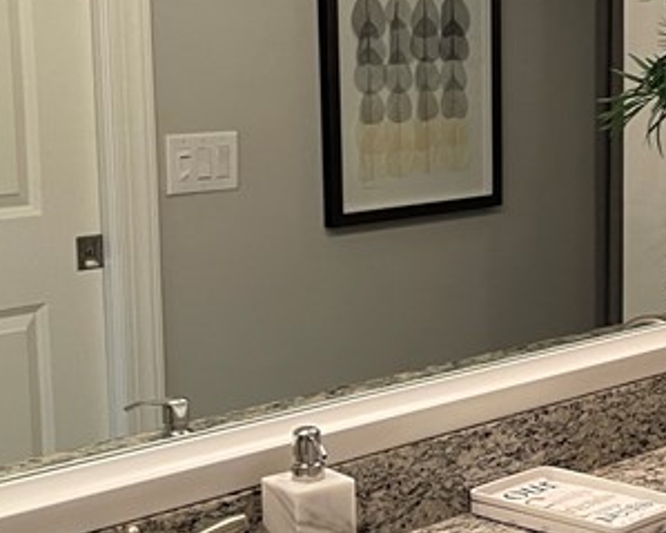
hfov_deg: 20.0
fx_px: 1714
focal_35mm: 87
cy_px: 323
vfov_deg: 17.6
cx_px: 893
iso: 125
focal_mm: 4.2
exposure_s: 1/60
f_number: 1.6
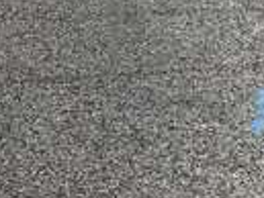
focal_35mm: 173
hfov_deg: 11.4
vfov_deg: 7.8
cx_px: 88
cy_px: -312
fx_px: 1321
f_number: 1.8
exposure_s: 1/2703
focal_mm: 4
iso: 20
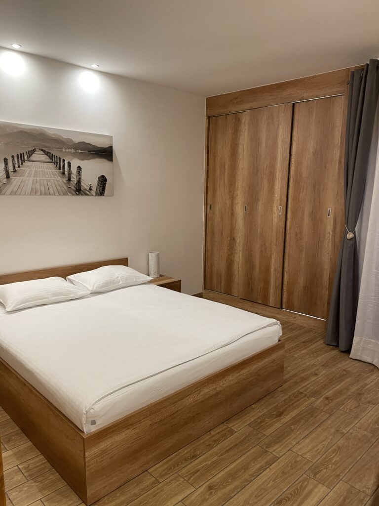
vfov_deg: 67.3
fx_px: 380
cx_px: 190
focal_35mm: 26
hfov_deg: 53.1
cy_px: 253
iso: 160
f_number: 1.6
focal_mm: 4.2
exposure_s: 1/50
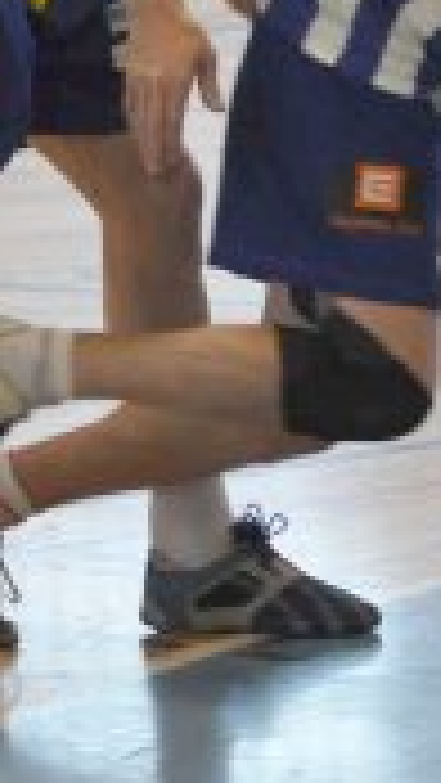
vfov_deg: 6.2
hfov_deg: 3.5
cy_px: 34
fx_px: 7207
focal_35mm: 347
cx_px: 513
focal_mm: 70
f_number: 4.2
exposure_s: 1/500
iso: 1600
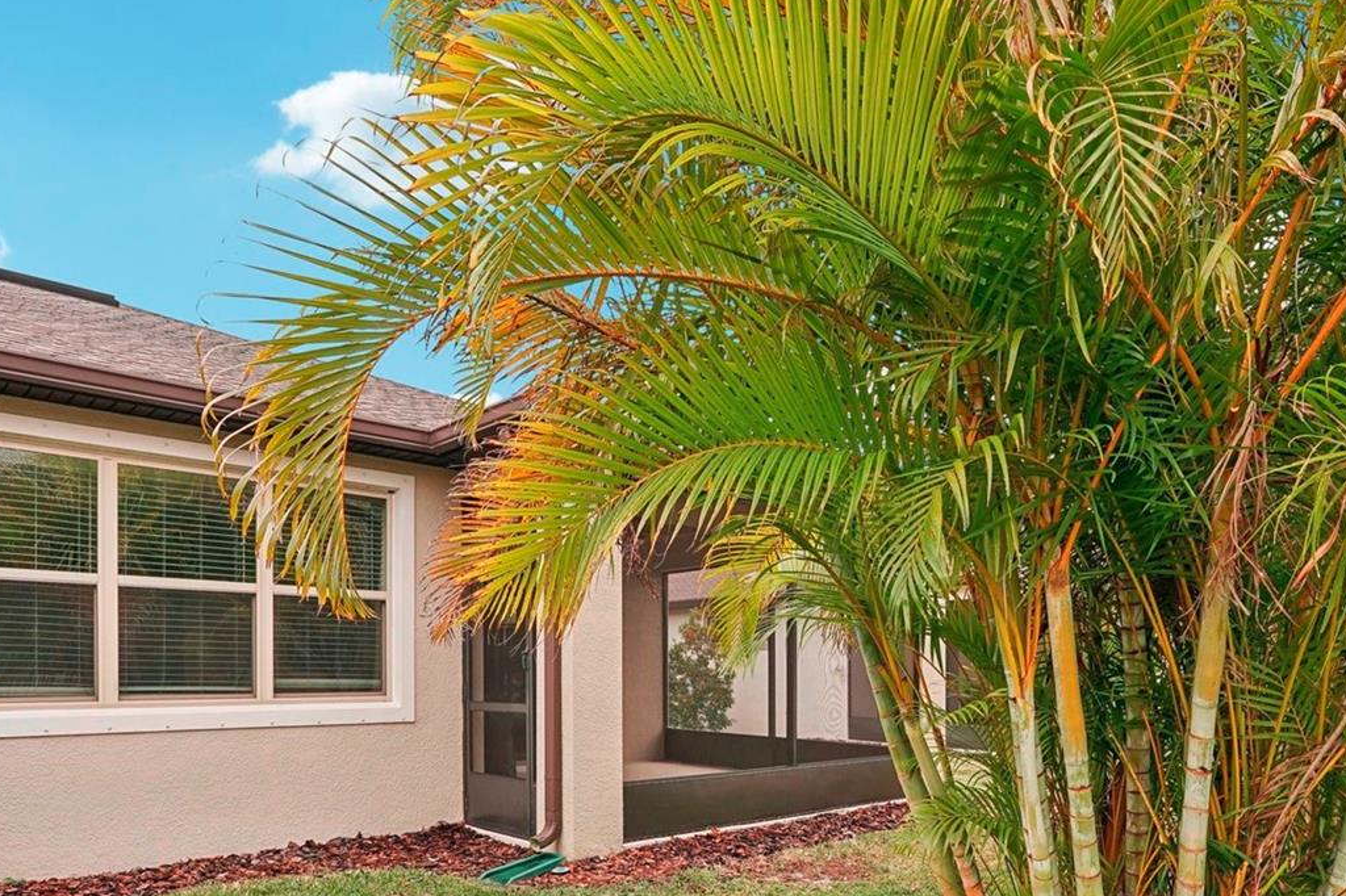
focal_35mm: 25
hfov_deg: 71.4
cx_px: 722
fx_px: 934
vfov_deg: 49.2
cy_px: 673
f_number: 8
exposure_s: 1/125
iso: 400
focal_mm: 16
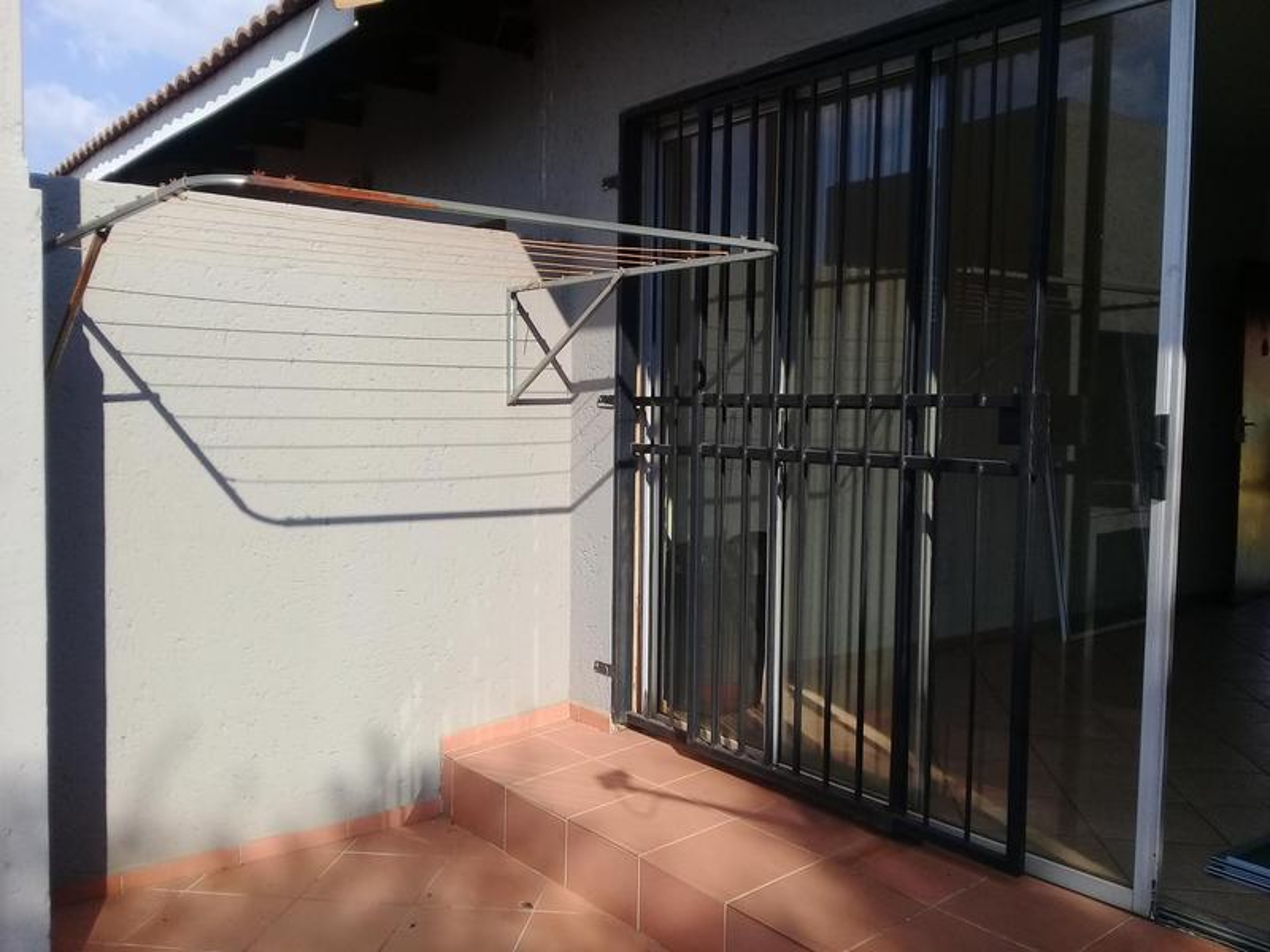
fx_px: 1137
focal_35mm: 31
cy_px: 476
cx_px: 635
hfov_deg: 58.4
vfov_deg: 45.4
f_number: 2.2
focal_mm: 3.3
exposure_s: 1/984
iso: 50
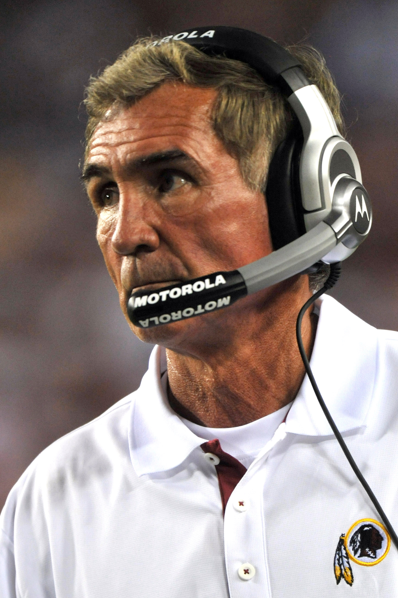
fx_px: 11409
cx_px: 296
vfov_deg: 3.0
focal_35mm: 687
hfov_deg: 2.0
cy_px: 421
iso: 2500
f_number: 4
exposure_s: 1/1000
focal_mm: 420
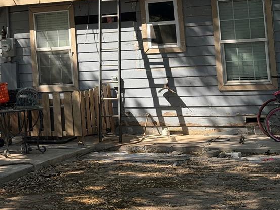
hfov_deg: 21.5
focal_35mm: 89
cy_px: 22
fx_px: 720
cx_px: 24
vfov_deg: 16.4
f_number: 1.78
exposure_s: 1/1931
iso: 64
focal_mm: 6.76
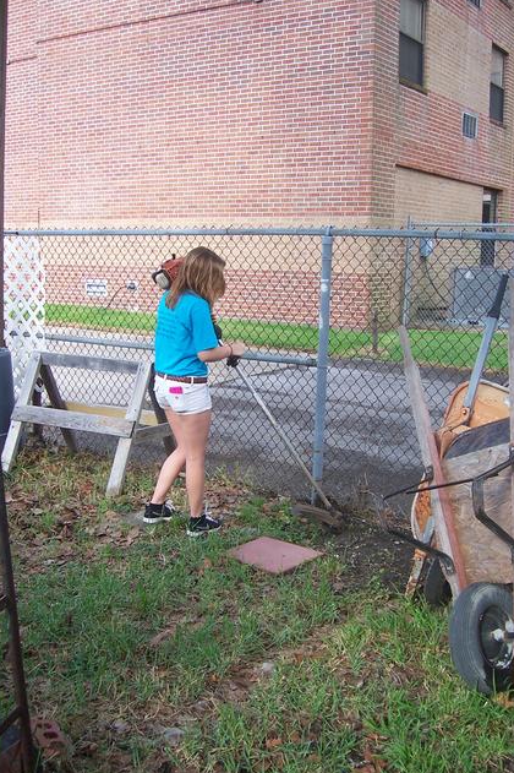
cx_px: 263
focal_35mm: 38
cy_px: 387
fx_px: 815
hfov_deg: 35.0
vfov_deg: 50.7
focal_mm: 6
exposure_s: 1/250
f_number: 3
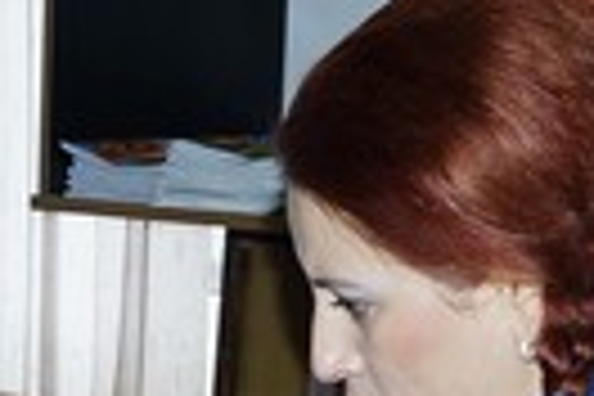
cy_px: 918
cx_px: -434
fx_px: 3729
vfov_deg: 5.9
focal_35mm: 226
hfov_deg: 8.8
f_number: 4
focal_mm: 22
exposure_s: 1/60
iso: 200
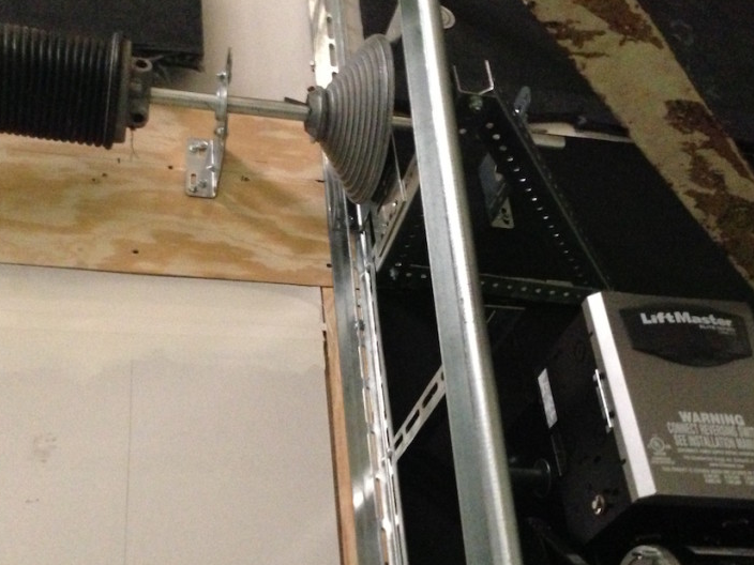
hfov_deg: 39.6
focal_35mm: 48
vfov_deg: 30.2
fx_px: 1046
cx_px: 327
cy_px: 334
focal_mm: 4.13
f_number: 2.4
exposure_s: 1/15
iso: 800
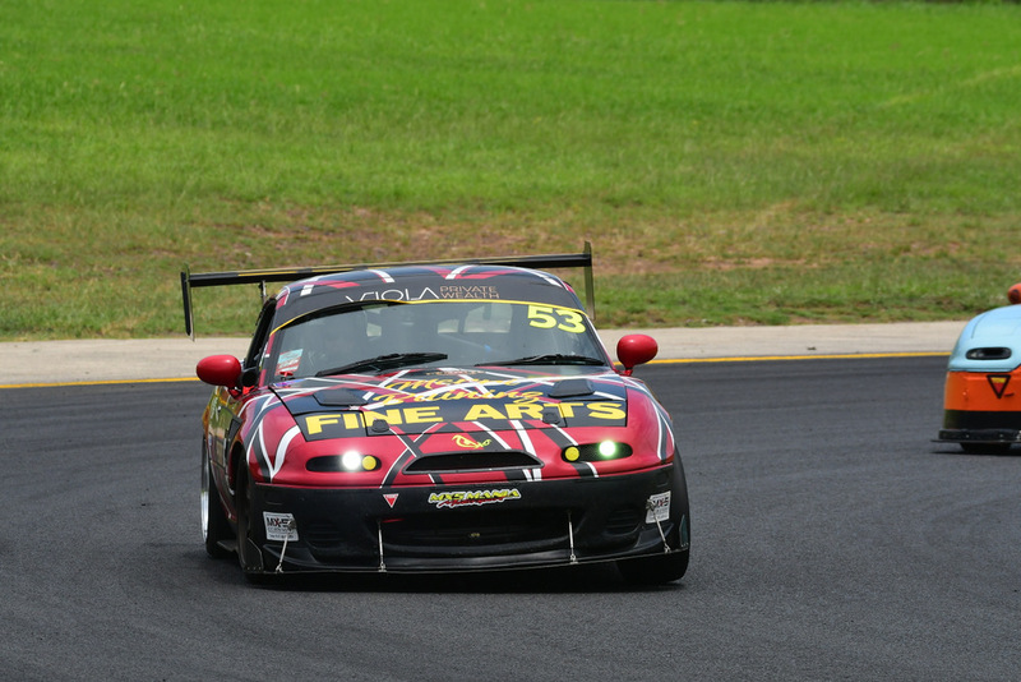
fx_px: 12341
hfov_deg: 4.7
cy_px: 341
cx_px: 510
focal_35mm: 435
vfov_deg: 3.2
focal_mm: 290
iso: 400
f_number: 11
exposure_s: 1/640
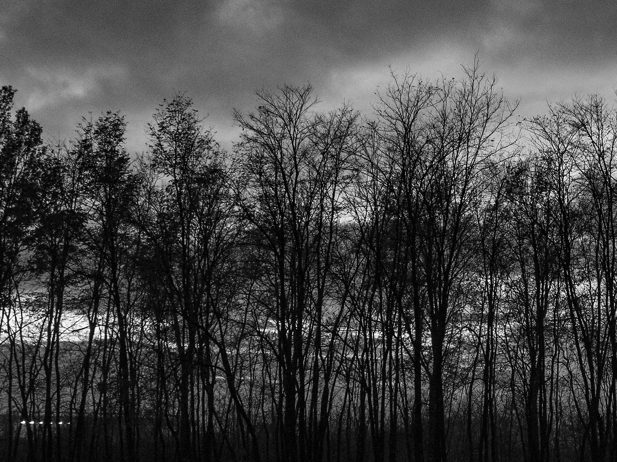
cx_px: 574
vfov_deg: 22.6
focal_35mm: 64
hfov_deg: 28.9
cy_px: 376
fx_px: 1141
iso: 1600
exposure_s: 1/40
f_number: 2.2
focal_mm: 14.4
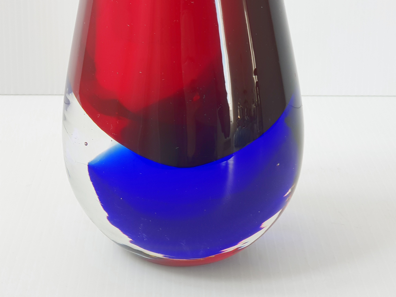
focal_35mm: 52
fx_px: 595
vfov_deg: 28.0
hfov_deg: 36.8
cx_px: 198
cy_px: 148
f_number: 2.4
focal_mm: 6
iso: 64
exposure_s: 1/33
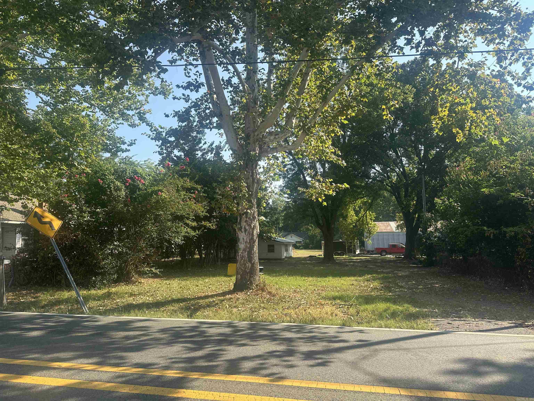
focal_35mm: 24
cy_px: 200
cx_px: 267
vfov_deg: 56.8
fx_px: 370
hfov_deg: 71.6
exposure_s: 1/1562
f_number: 1.78
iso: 80
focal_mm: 6.86
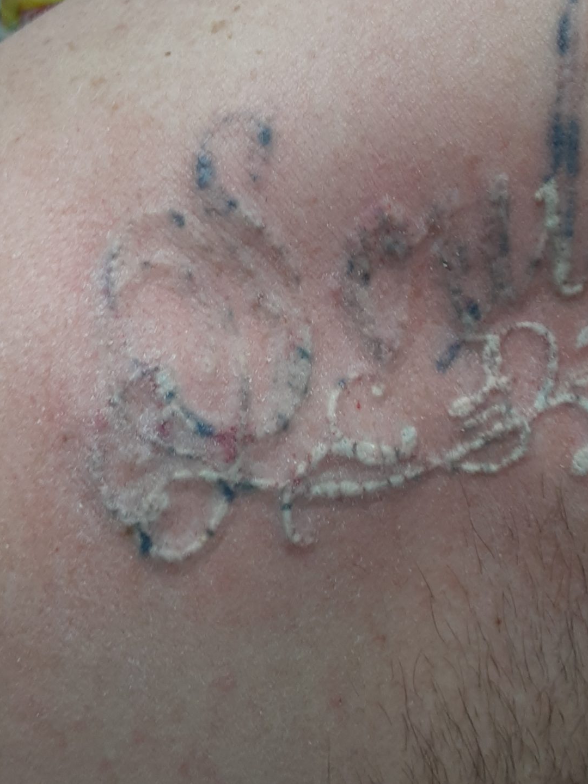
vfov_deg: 39.6
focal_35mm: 48
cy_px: 364
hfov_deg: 30.3
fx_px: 1087
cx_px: 312
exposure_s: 1/60
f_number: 1.9
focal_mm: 2.91
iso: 50
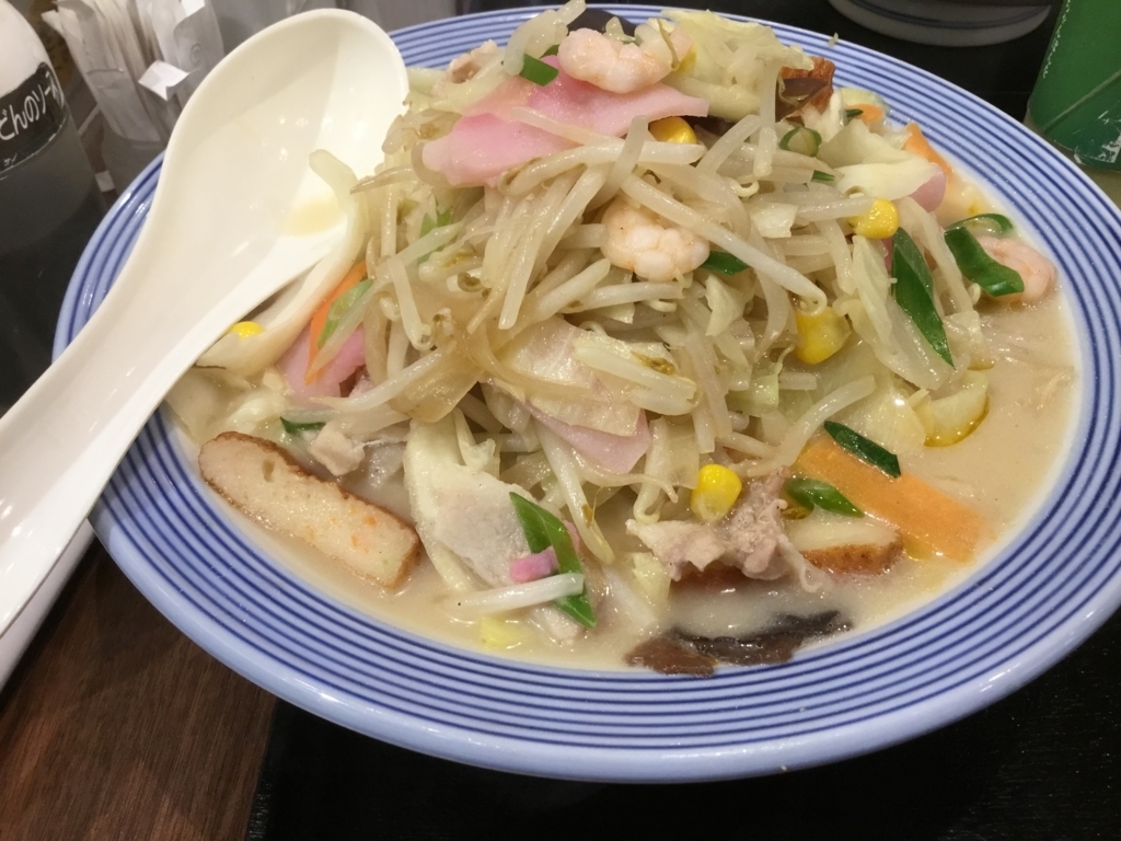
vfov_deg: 45.4
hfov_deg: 58.4
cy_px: 420
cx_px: 560
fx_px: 1004
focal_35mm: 31
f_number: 2.4
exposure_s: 1/33
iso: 64
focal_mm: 3.3
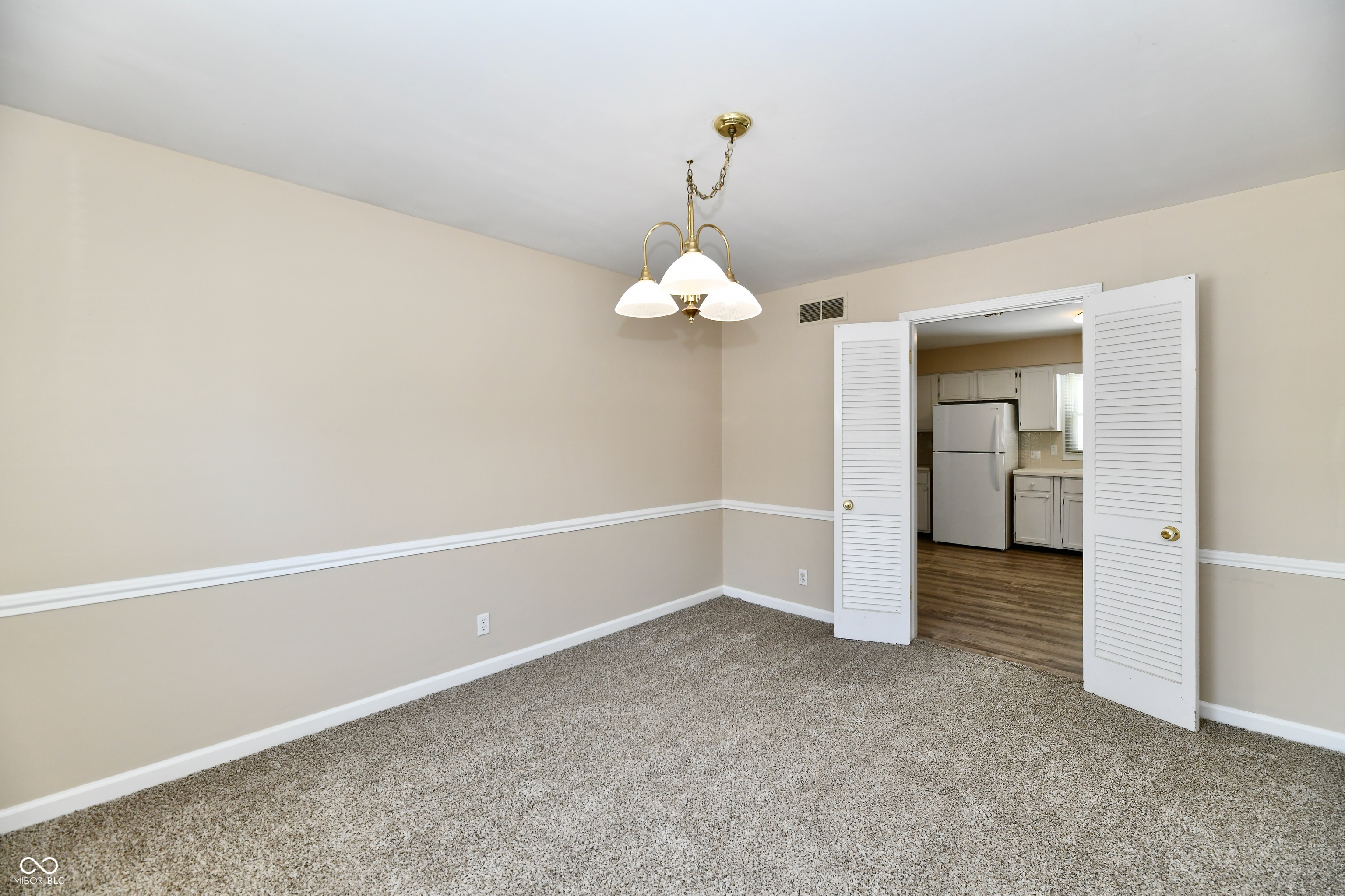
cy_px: 448
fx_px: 523
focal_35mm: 14
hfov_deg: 104.3
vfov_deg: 81.2
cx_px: 672
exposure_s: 1/60
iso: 640
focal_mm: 14
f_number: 6.3
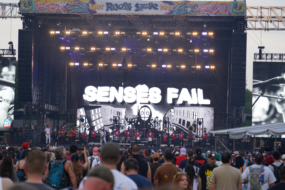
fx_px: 831
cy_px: 95
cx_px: 142
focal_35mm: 105
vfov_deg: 13.0
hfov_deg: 19.5
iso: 160
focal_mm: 105
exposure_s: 1/125
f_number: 4
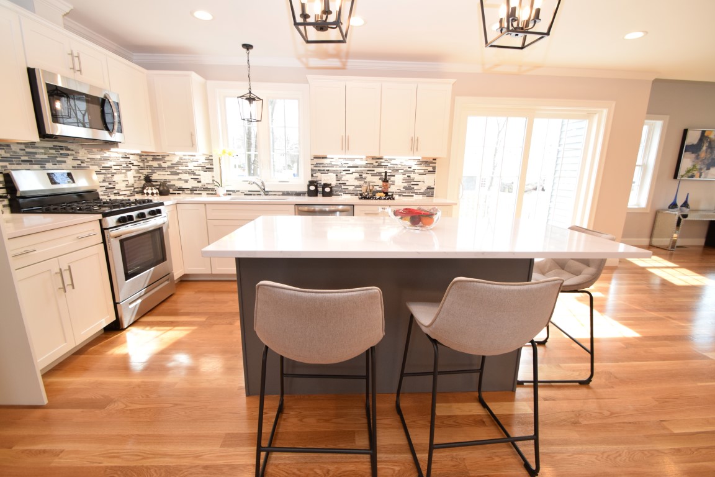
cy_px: 238
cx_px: 358
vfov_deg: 77.3
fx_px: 298
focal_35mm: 15
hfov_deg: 100.4
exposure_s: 1/125
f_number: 5.6
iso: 720
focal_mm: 10
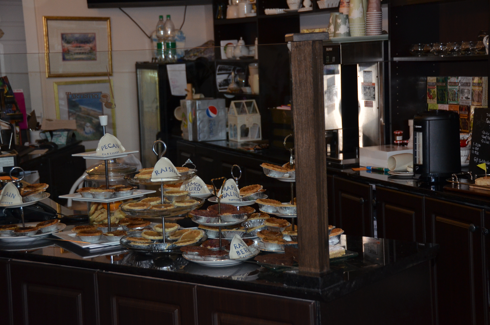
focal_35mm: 72
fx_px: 978
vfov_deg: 18.8
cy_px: 162
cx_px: 245
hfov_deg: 28.1
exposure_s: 1/60
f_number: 4.5
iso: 800
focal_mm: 48
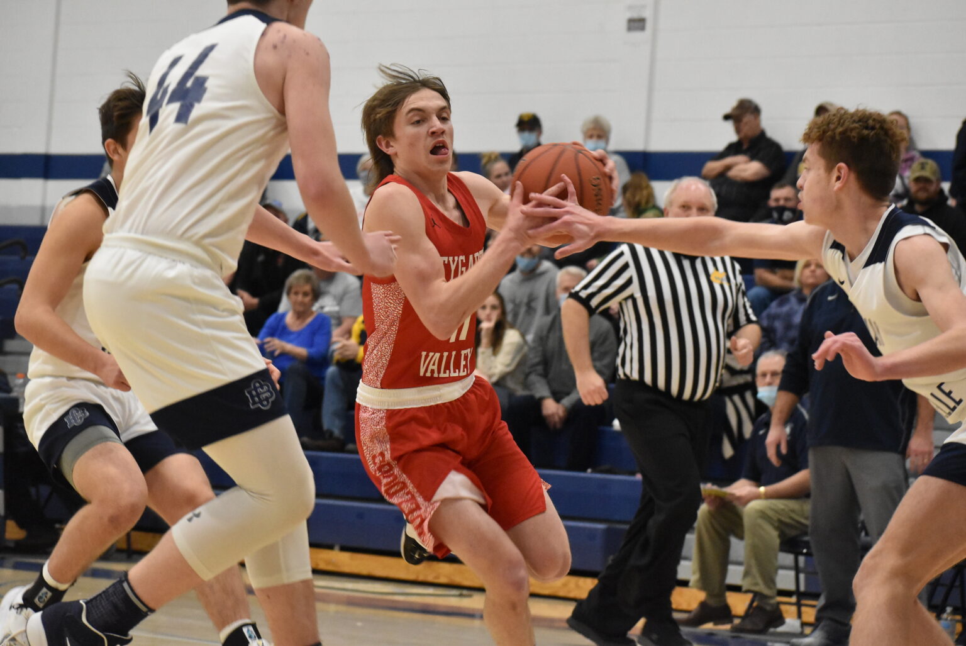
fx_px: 3706
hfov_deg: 14.9
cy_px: 323
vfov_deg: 10.0
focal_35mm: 138
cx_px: 483
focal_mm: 92
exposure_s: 1/400
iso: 5000
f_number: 5.6
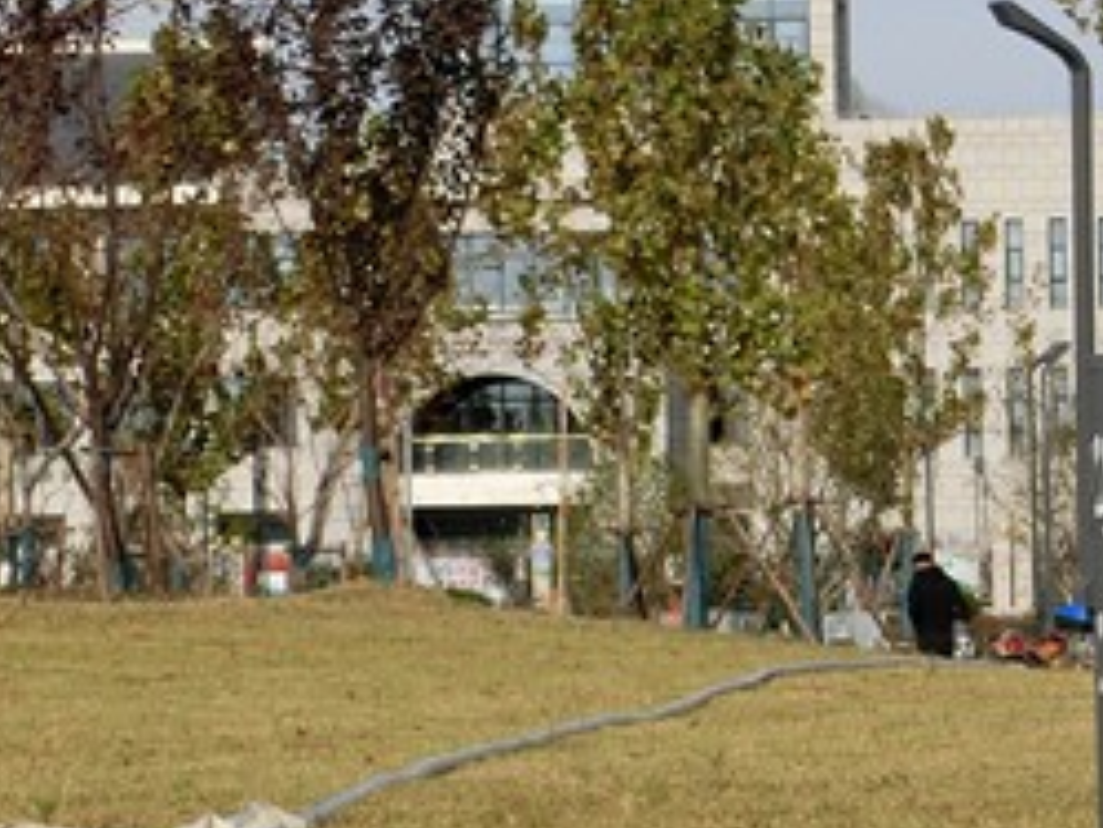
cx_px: 1165
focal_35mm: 167
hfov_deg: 11.7
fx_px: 5324
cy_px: 713
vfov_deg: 8.9
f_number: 4.7
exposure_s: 1/800
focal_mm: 9.3
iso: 80
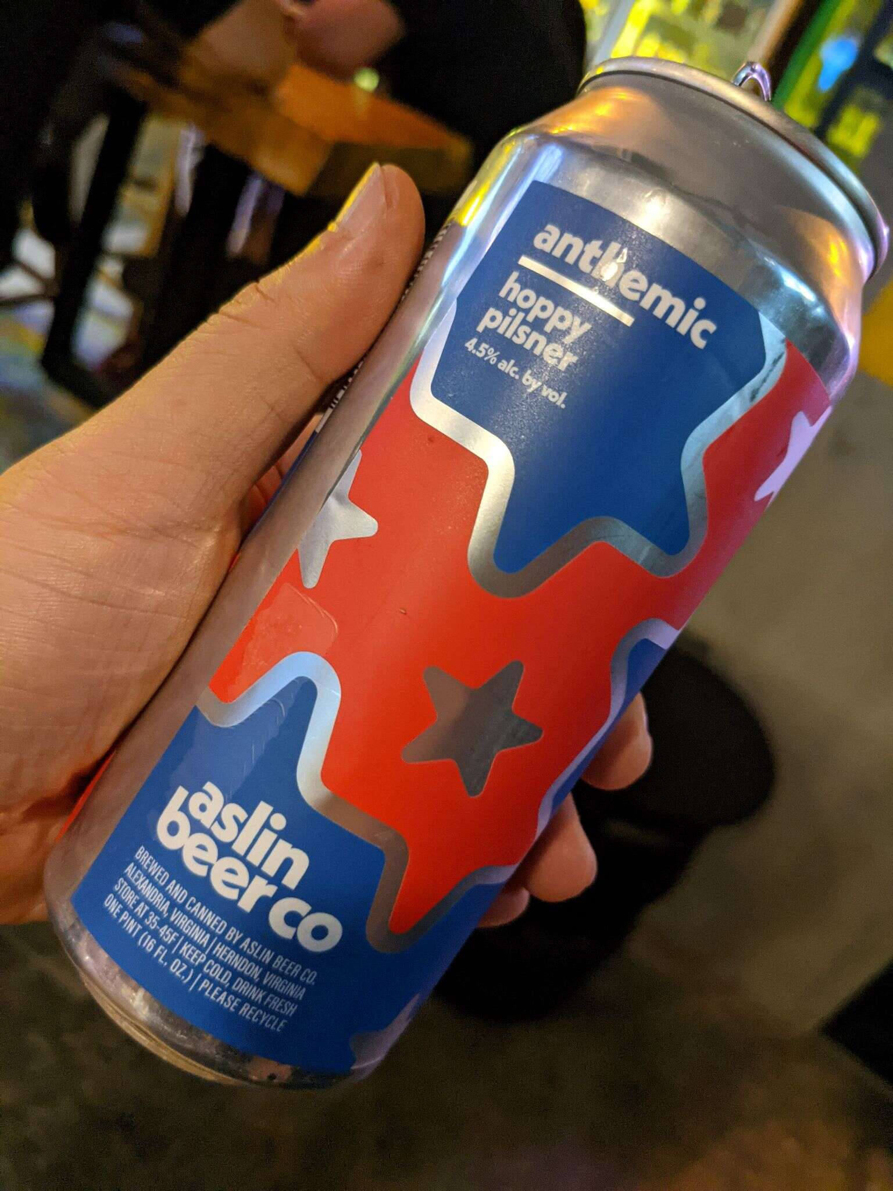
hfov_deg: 51.4
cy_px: 596
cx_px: 446
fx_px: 929
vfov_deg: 65.3
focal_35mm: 27
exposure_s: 1/25
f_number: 1.73
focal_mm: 4.38
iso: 816
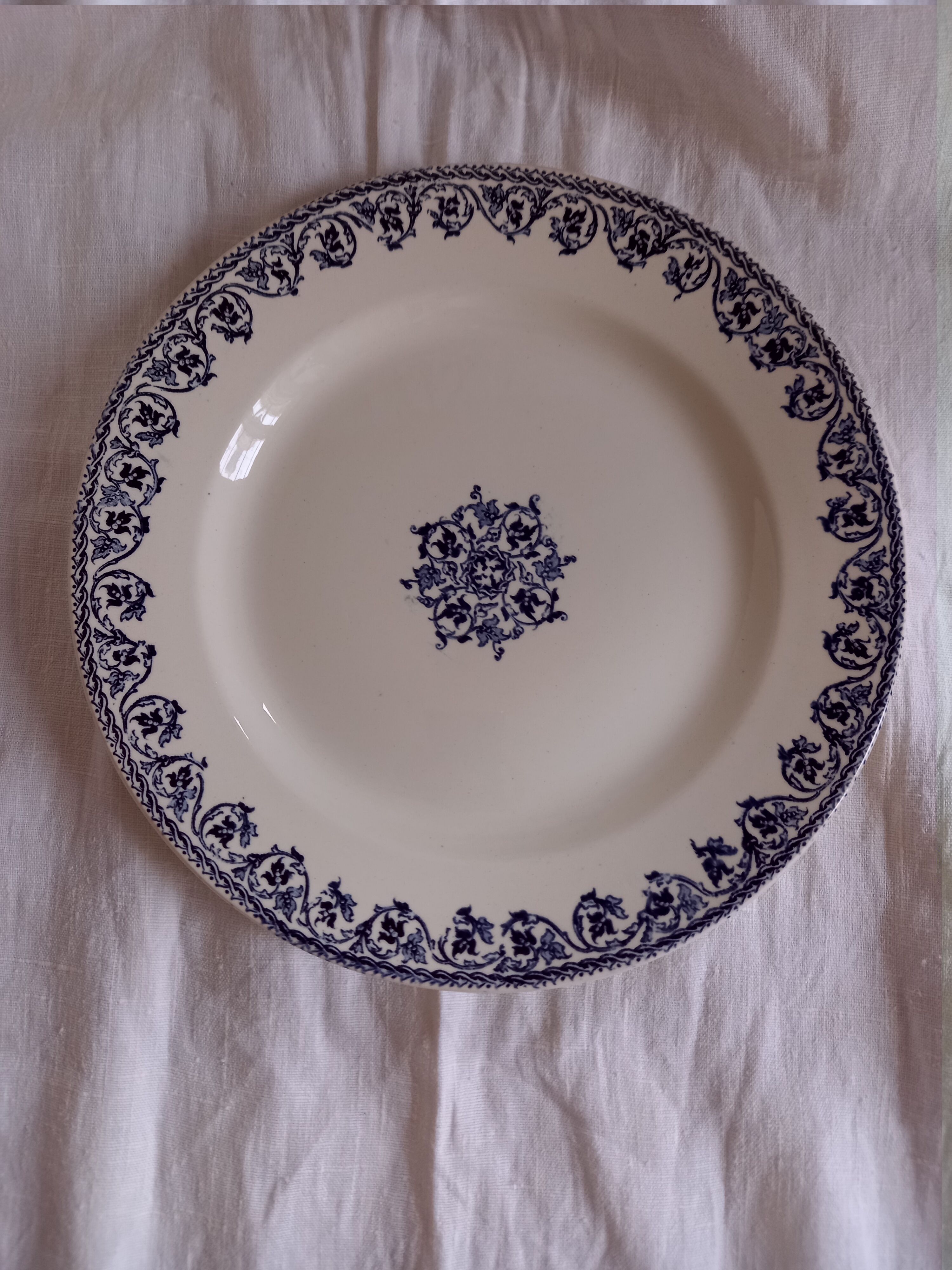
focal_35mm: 25
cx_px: 476
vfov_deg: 69.4
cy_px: 635
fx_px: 917
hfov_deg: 54.9
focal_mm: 4.65
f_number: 1.8
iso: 250
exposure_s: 1/50
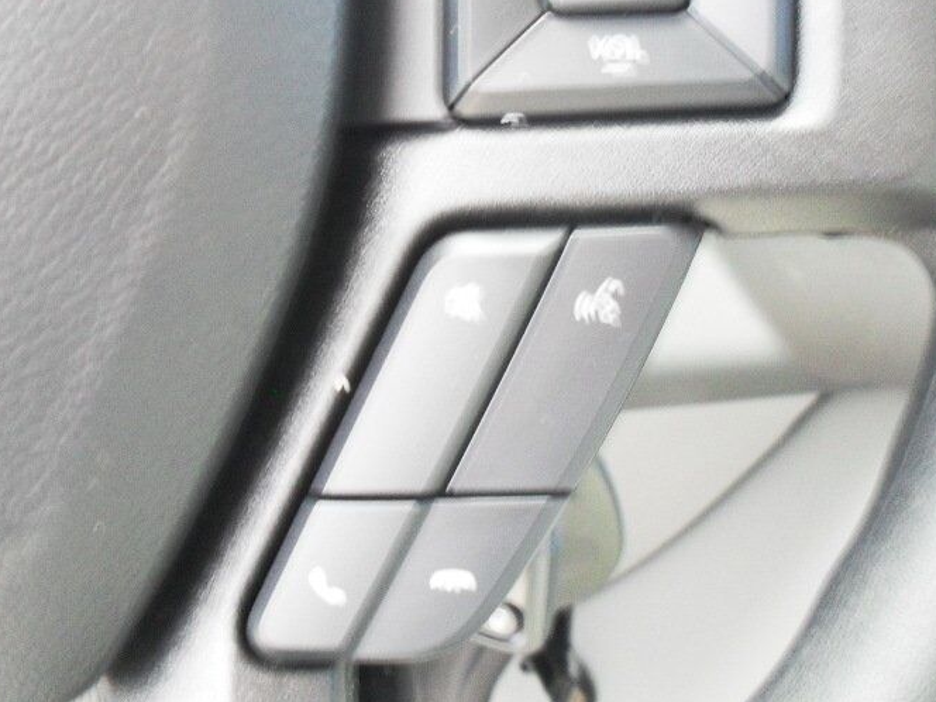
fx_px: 1460
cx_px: 434
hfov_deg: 35.5
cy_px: 210
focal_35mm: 54
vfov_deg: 26.8
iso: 200
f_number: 3.2
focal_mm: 6.3
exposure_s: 1/8
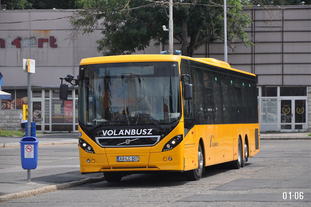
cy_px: 104
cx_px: 156
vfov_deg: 8.7
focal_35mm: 158
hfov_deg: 13.1
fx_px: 1359
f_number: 5.6
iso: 400
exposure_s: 1/1000
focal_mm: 105
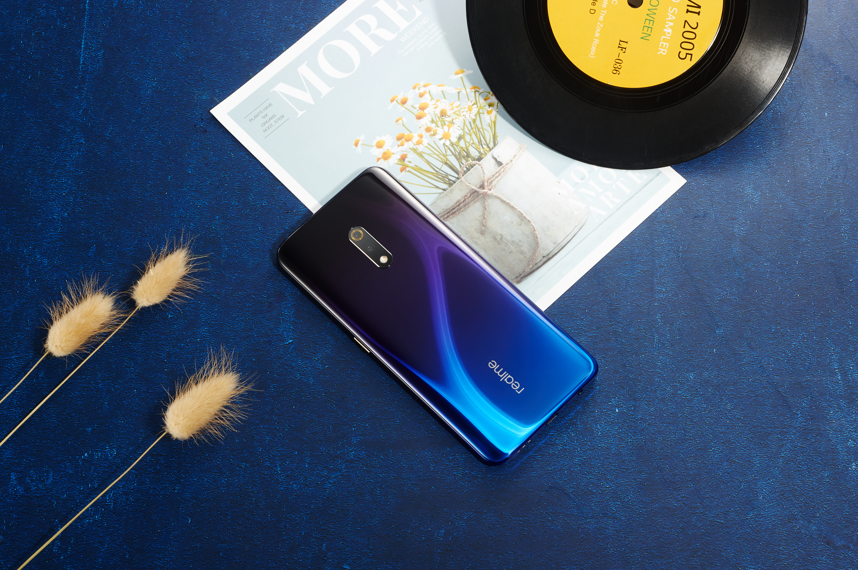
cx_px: 429
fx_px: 1953
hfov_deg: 24.8
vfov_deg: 16.6
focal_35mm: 82
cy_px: 285
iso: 100
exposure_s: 1/100
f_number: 18
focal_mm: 55
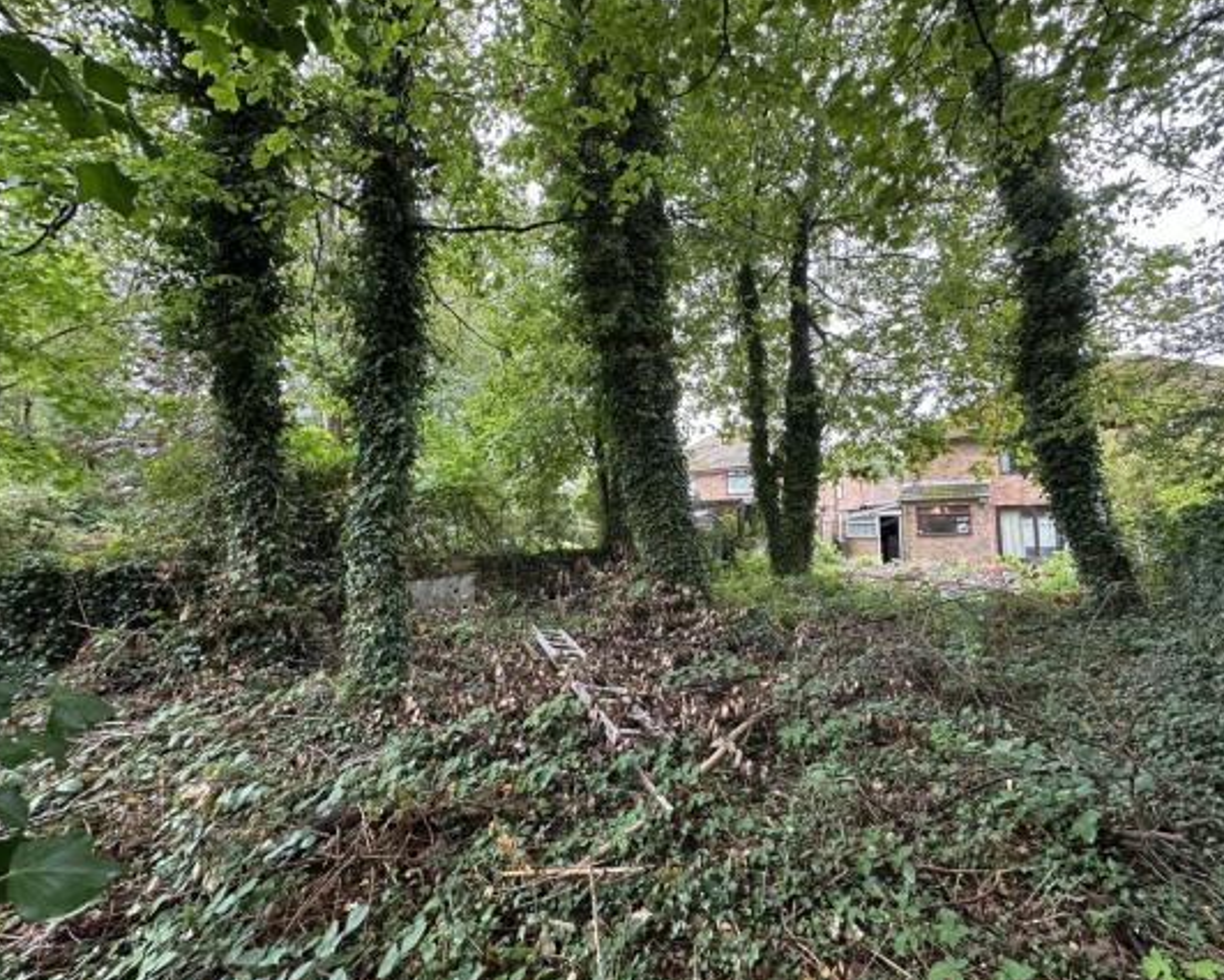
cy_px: 485
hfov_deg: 96.7
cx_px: 644
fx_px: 543
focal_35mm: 15
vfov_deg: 84.1
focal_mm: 2.22
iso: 160
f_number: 2.2
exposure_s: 1/99
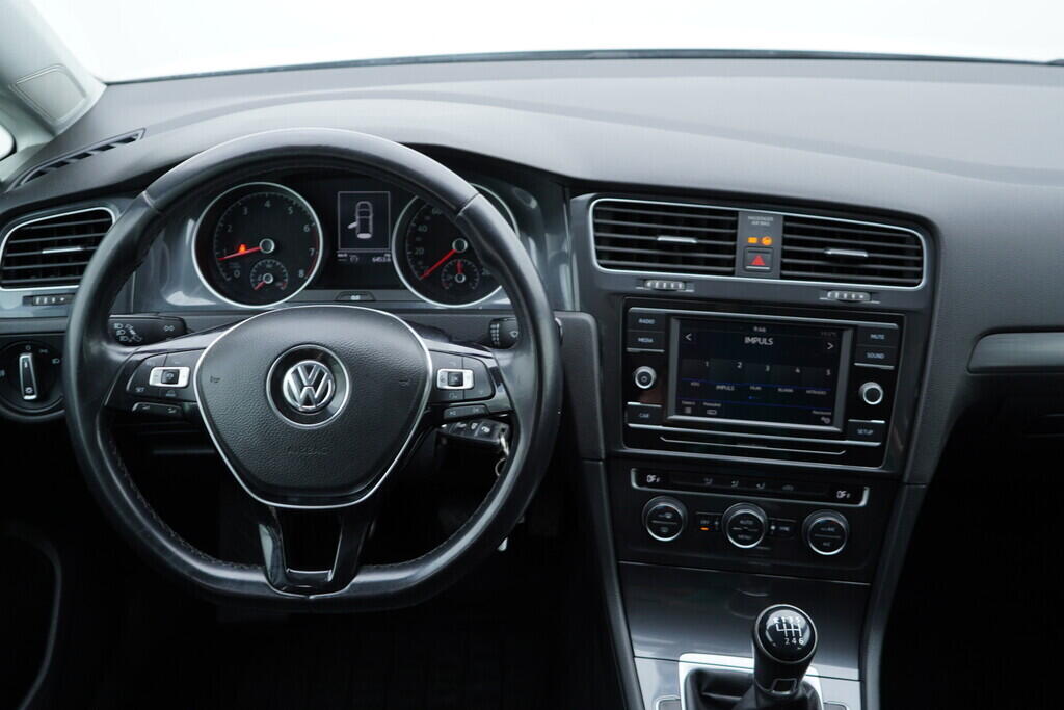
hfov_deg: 53.1
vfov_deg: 36.9
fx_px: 1064
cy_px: 355
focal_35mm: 36
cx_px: 532
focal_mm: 24
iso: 160
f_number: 2.8
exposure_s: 1/40
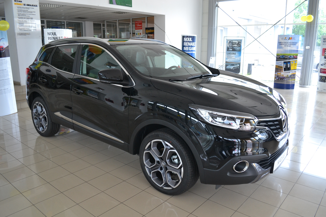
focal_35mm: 27
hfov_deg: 67.4
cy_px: 108
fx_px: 244
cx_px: 163
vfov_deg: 47.9
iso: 400
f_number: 3.5
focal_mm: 18
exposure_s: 1/40
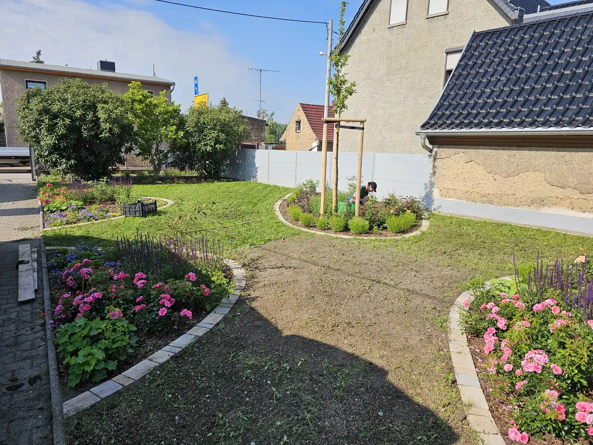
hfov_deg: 73.9
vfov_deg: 58.9
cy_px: 222
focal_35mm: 23
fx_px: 394
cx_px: 296
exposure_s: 1/1157
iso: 20
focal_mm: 6.3
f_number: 1.7
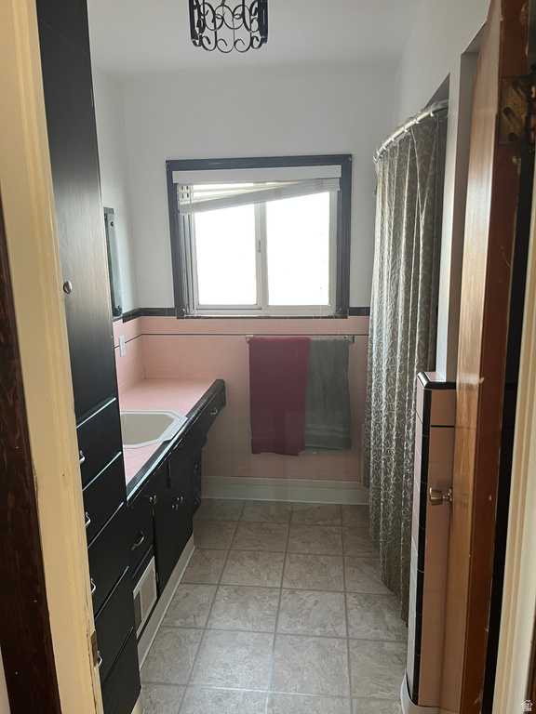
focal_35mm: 26
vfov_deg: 67.3
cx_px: 268
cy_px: 357
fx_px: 537
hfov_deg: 53.1
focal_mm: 5.1
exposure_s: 1/74
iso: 125
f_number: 1.6
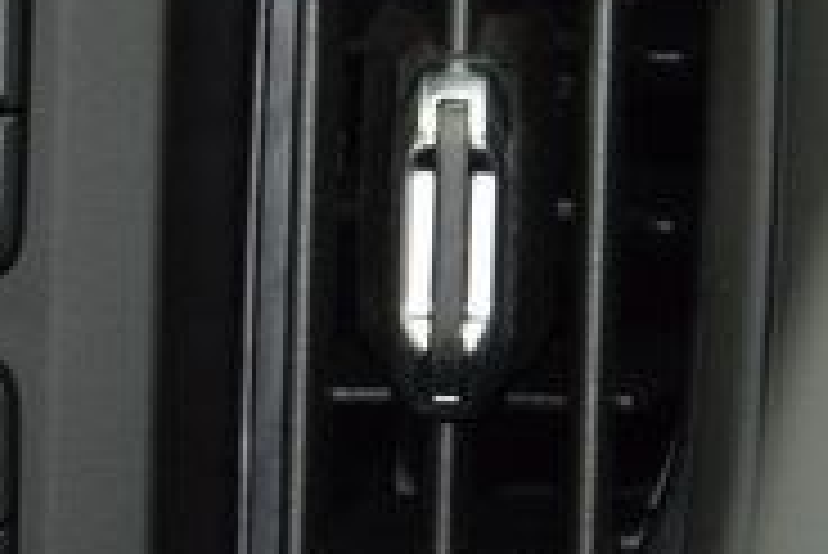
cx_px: -243
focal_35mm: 365
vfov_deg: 3.8
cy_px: 250
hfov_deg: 5.6
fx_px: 8401
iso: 1600
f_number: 4.5
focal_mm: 70
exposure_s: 1/25
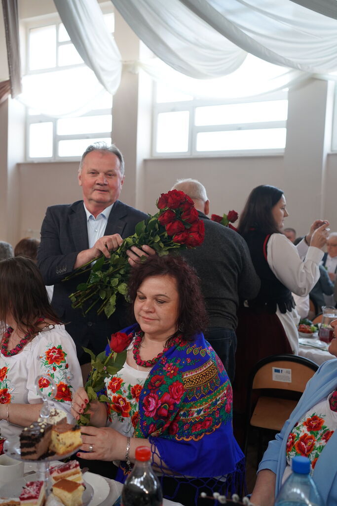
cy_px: 253
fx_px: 491
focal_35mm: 35
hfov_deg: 37.9
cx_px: 168
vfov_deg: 54.4
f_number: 4
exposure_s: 1/160
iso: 2000
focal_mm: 35
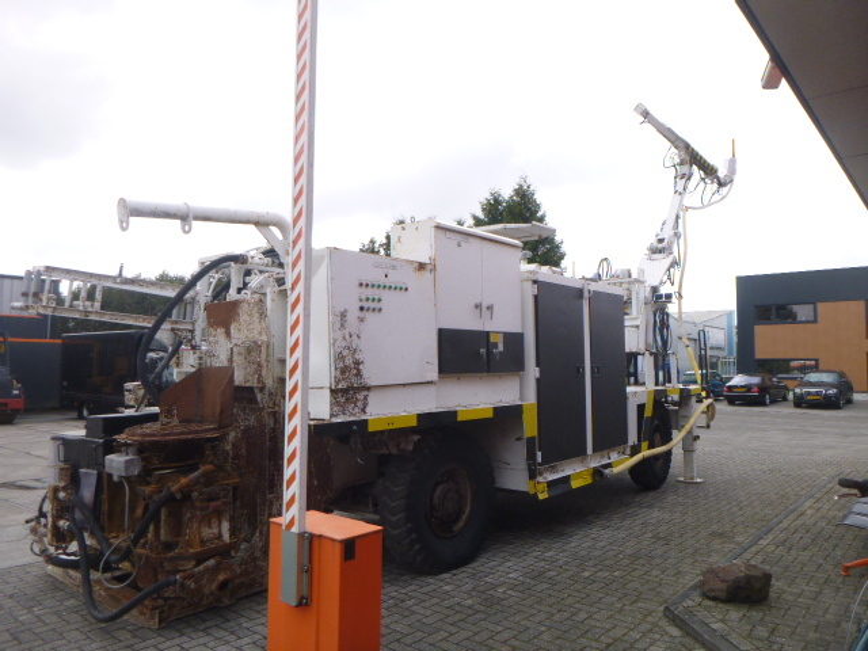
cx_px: 434
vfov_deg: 54.9
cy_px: 326
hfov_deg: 69.4
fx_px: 627
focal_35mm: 25
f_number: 3.9
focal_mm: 4.5
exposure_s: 1/250
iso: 100
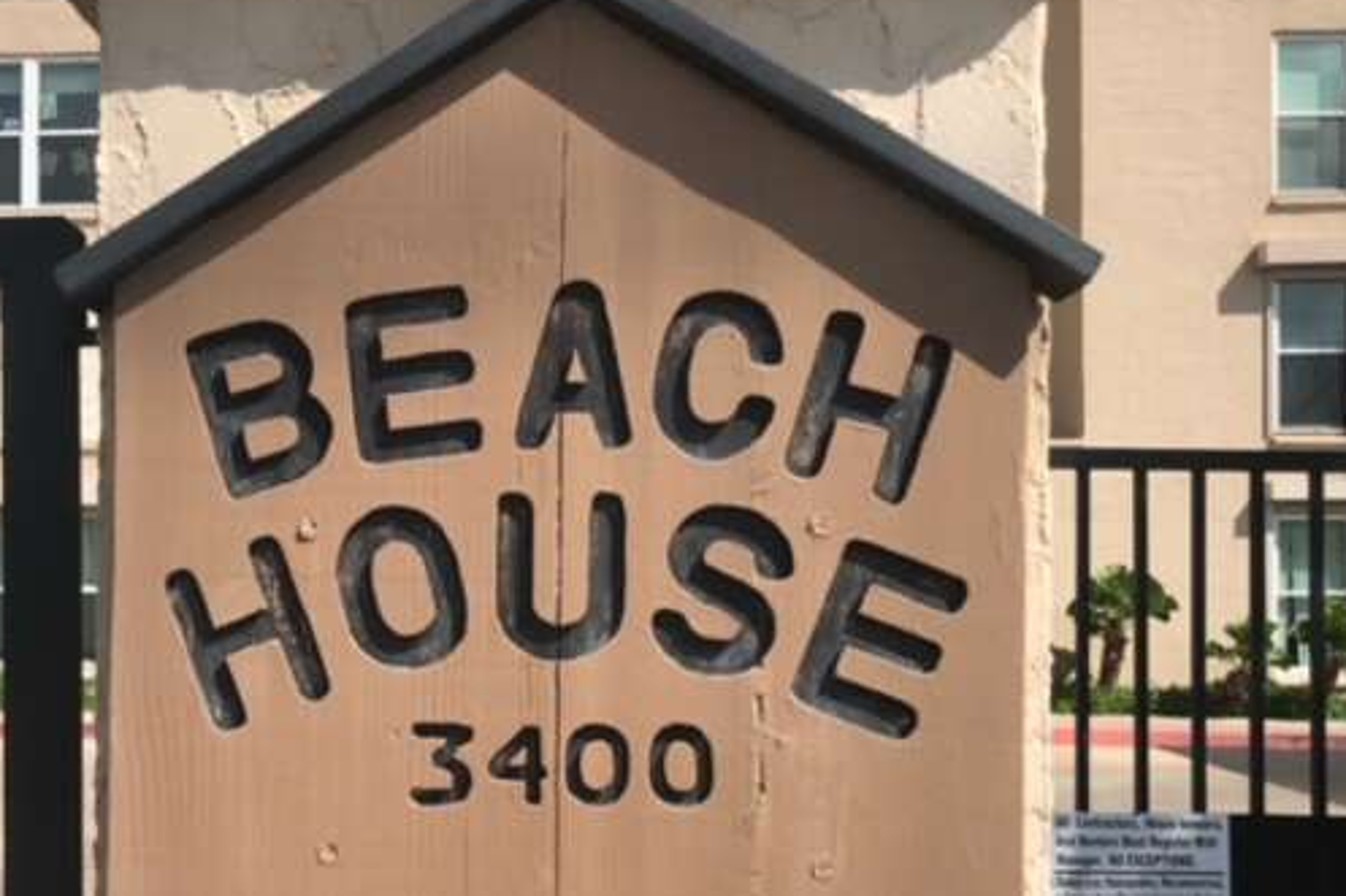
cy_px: 566
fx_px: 1495
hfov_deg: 48.0
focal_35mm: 40
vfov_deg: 33.2
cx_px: 505
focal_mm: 3.99
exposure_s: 1/1675
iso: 20
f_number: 1.8
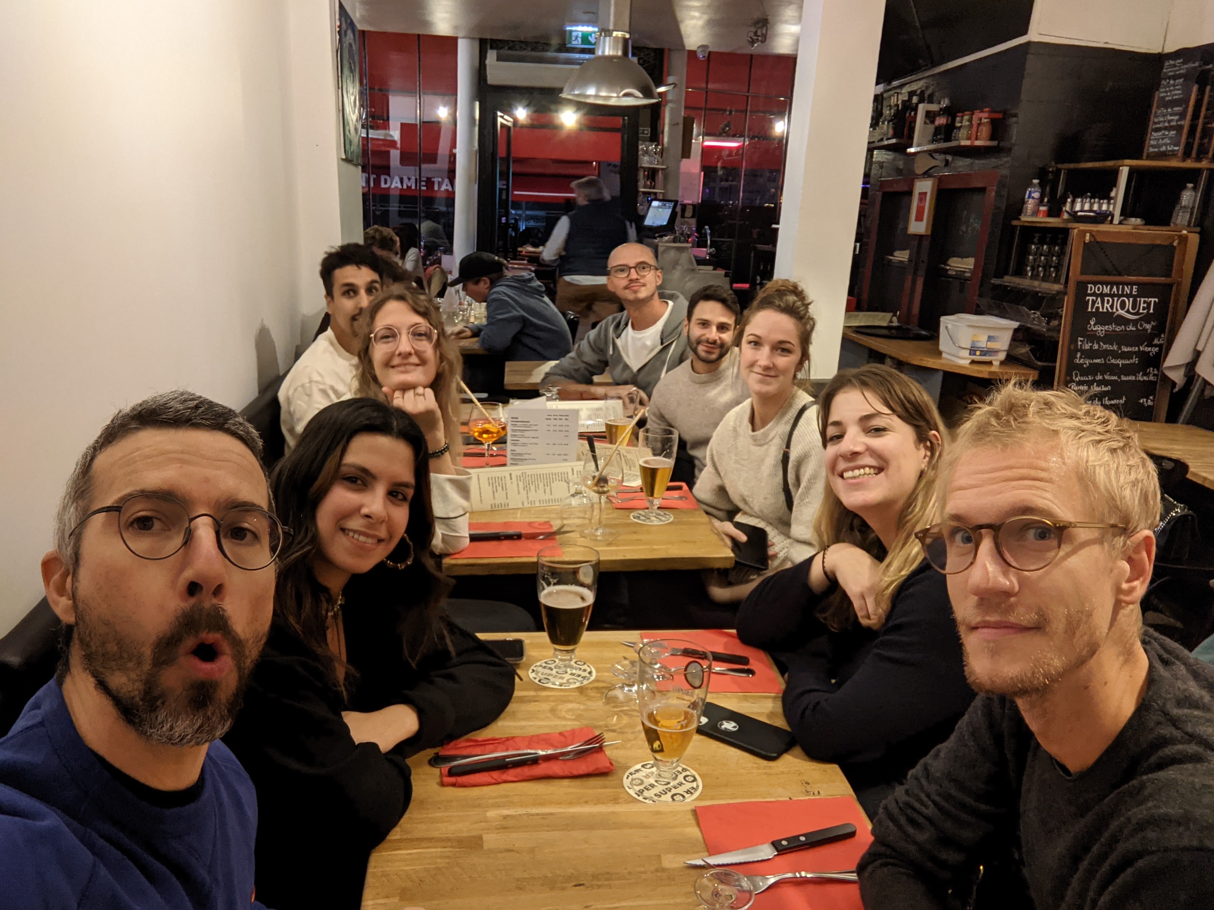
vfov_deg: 63.4
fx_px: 736
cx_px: 607
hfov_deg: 79.0
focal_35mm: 21
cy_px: 455
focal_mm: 2.47
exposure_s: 1/25
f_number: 2
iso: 429
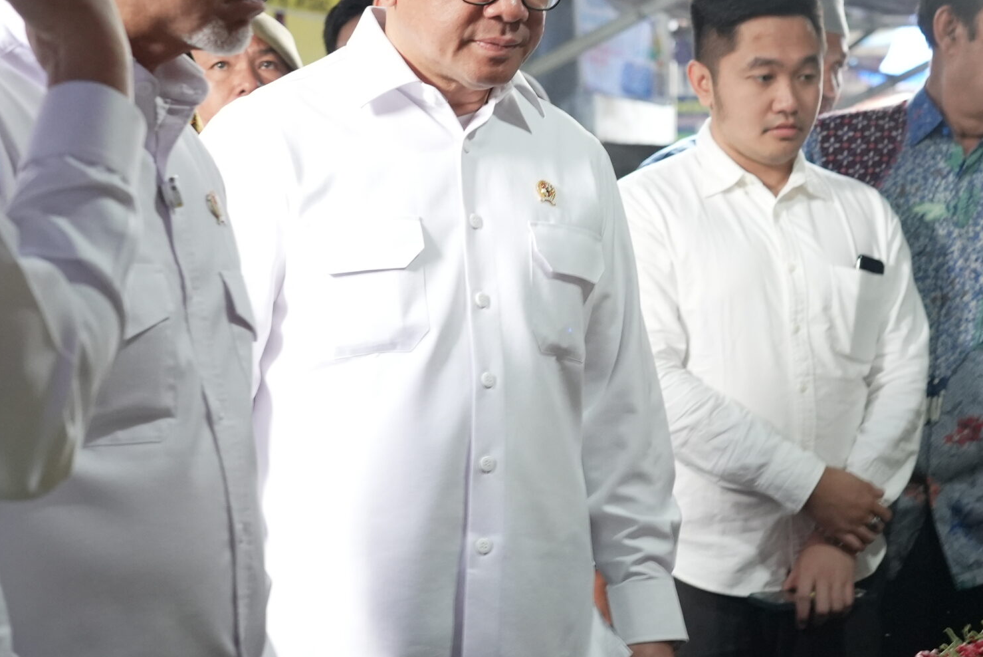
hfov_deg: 22.5
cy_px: 315
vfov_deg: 15.2
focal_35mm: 90
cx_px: 675
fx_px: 2459
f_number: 5
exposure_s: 1/60
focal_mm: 52
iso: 5000
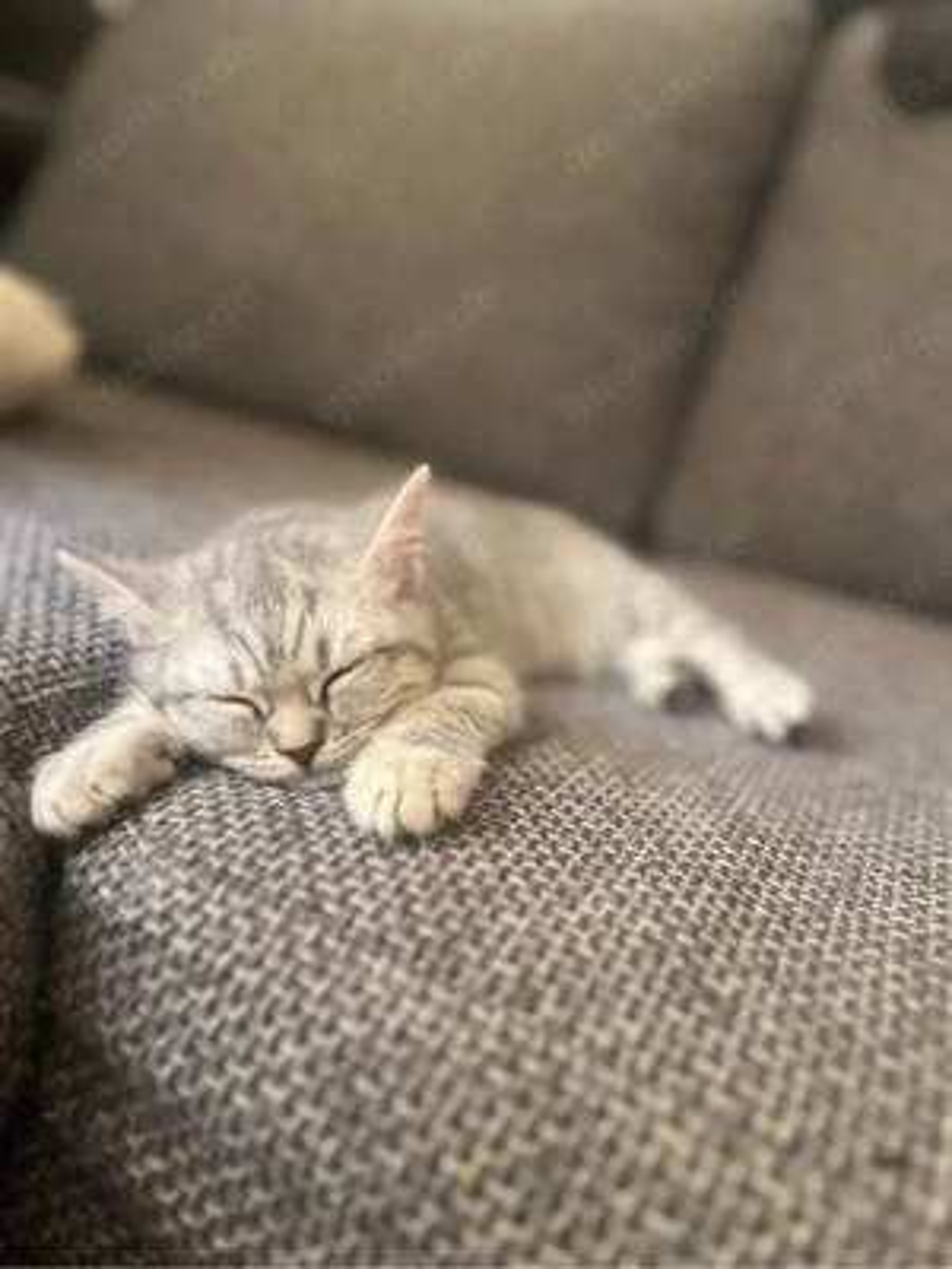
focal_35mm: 26
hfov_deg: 53.1
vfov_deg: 67.3
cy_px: 634
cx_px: 476
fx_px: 953
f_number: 1.5
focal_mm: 5.7
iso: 500
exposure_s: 1/45
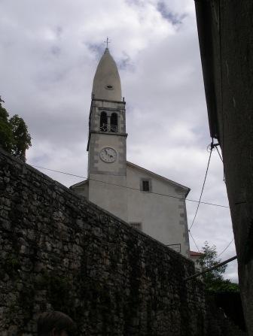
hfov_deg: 38.7
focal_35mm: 37
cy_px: 168
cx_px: 126
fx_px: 360
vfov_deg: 50.1
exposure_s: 1/320
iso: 80
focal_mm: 7.8
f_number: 7.8
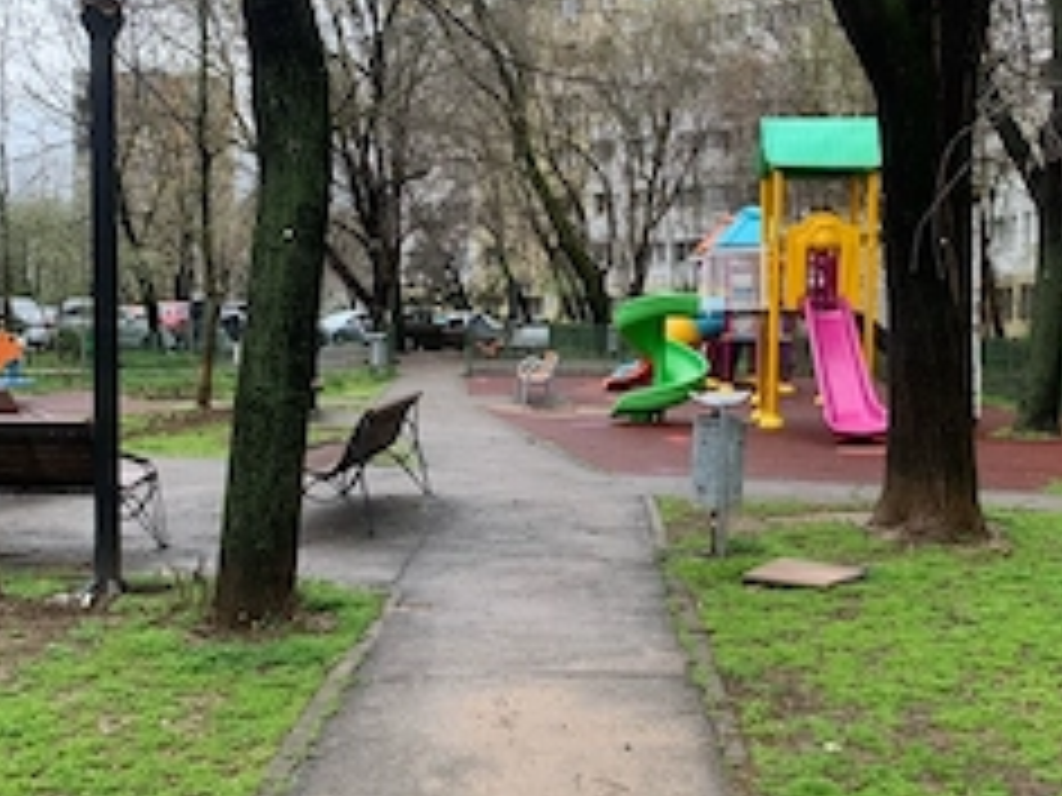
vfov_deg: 32.9
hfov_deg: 42.8
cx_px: 608
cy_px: 405
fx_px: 1350
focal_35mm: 44
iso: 25
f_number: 1.8
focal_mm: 4.25
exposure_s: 1/122
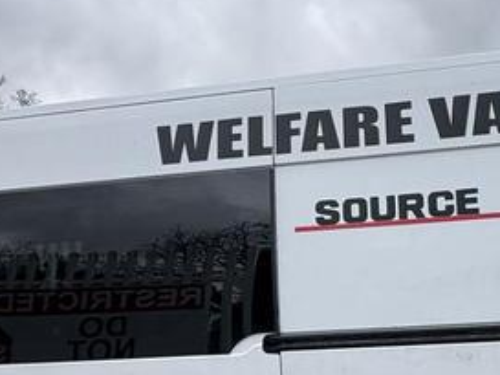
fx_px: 665
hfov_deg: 41.2
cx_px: 280
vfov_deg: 30.4
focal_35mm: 46
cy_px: 324
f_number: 2.2
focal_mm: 2.22
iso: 40
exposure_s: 1/1217
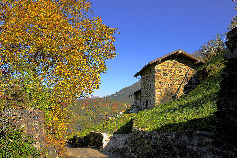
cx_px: 118
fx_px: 178
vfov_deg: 47.8
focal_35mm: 27
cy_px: 79
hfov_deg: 67.4
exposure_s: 1/250
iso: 200
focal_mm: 18
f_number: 8
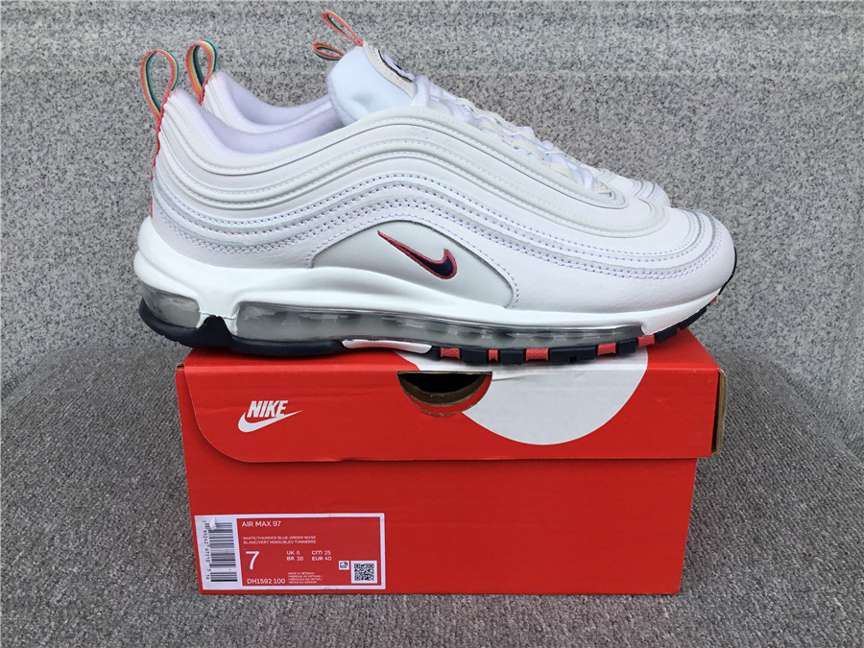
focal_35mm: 31
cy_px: 324
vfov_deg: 45.4
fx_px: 774
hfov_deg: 58.4
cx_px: 432
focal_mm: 3.3
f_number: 2.4
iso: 25
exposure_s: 1/332
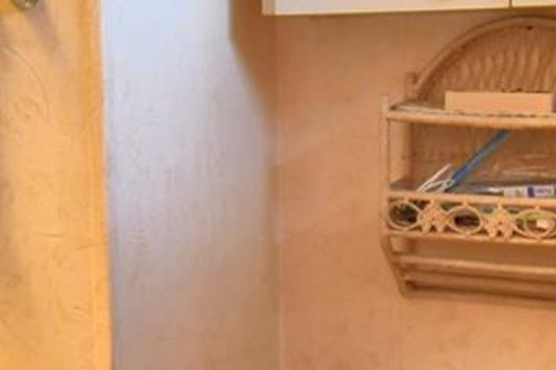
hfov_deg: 29.7
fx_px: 1050
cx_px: 252
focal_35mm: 68
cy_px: 214
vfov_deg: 20.0
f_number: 4.5
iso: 1000
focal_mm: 10
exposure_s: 1/30
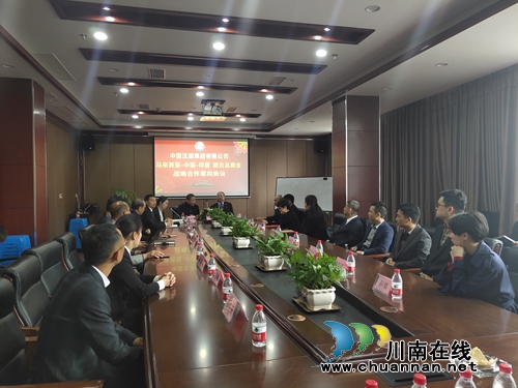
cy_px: 194
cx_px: 259
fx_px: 434
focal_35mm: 29
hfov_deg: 61.7
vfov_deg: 48.2
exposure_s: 1/50
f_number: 1.8
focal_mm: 4.27
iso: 159
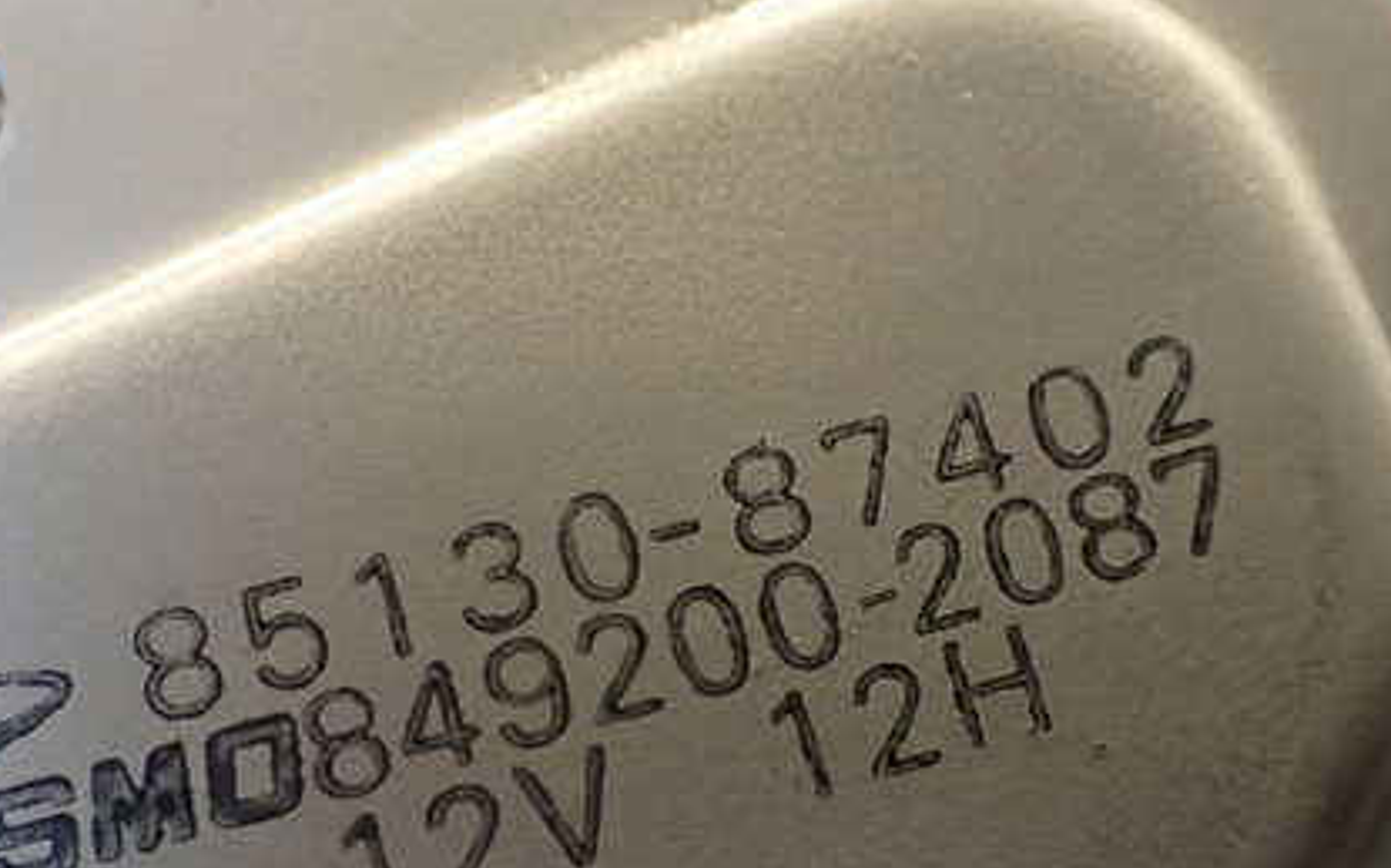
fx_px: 1743
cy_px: 610
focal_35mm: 46
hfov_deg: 43.4
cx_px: 610
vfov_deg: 27.7
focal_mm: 5.4
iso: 400
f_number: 2.3
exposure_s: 1/125
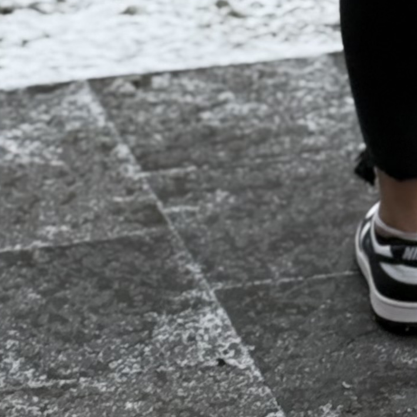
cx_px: 495
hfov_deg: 7.2
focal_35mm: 241
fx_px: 3285
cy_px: -429
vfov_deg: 7.0
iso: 64
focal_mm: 6.76
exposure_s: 1/3096
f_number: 1.78
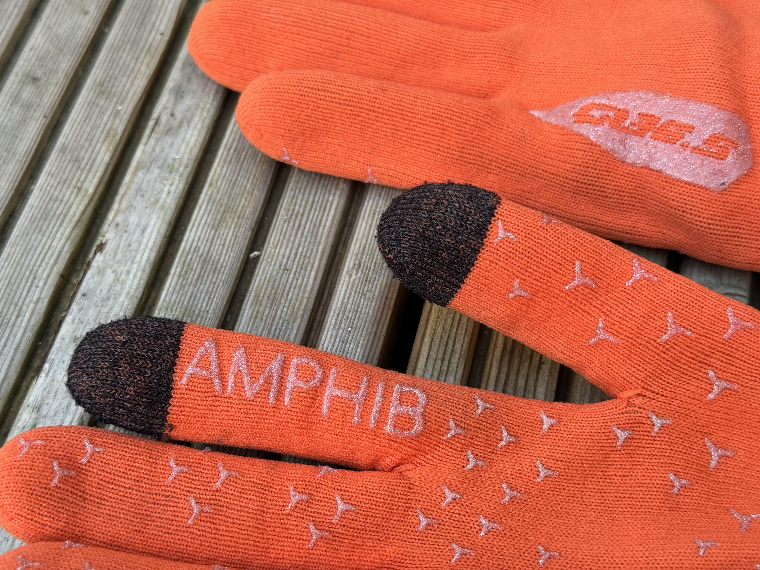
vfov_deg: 30.3
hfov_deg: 39.7
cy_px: 285
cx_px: 380
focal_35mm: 48
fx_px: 1054
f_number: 1.78
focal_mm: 6.76
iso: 100
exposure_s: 1/90
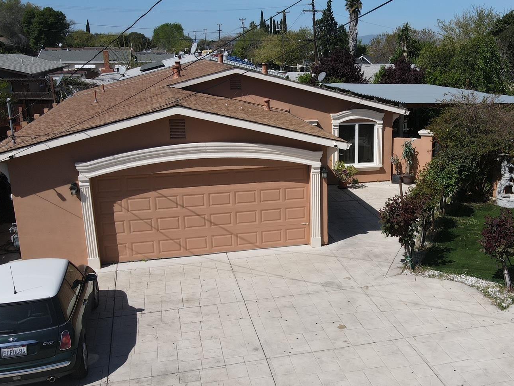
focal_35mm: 37
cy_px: 209
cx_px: 341
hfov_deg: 49.3
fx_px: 549
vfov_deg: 38.6
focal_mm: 4.5
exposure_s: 1/1250
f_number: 2.8
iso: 100
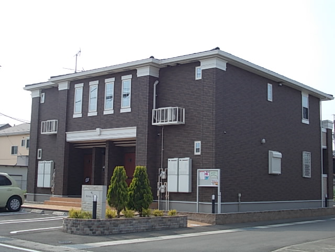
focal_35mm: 51
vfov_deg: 28.6
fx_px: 494
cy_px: 126
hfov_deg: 37.5
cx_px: 168
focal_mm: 7.2
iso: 80
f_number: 7.2
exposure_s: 1/160
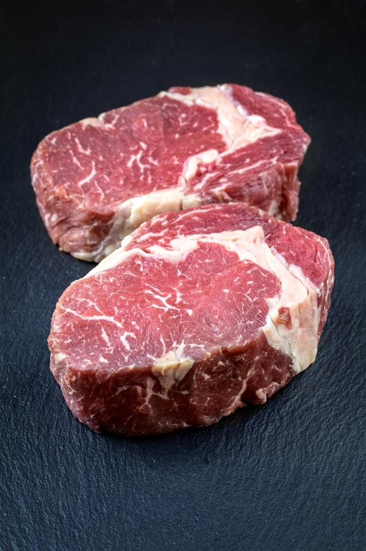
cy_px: 276
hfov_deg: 18.2
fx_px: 1146
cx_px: 183
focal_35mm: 75
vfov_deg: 27.0
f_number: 9
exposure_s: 1/160
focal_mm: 50
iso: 100
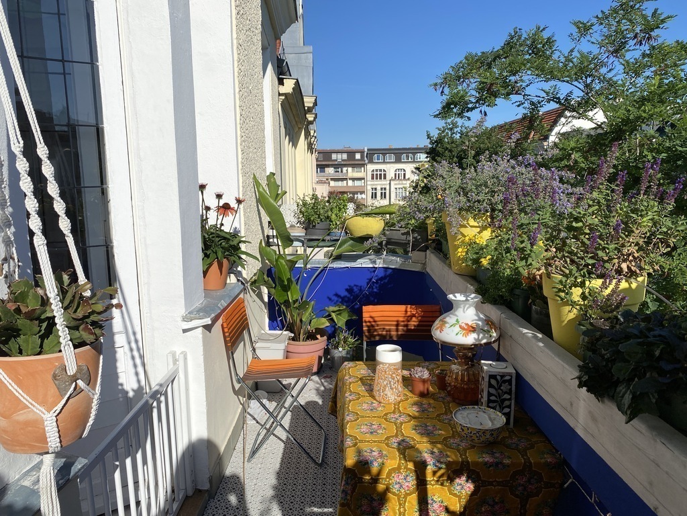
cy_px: 258
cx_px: 344
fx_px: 516
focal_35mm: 26
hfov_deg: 67.3
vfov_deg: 53.1
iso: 32
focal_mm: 4.25
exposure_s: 1/5495
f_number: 1.8
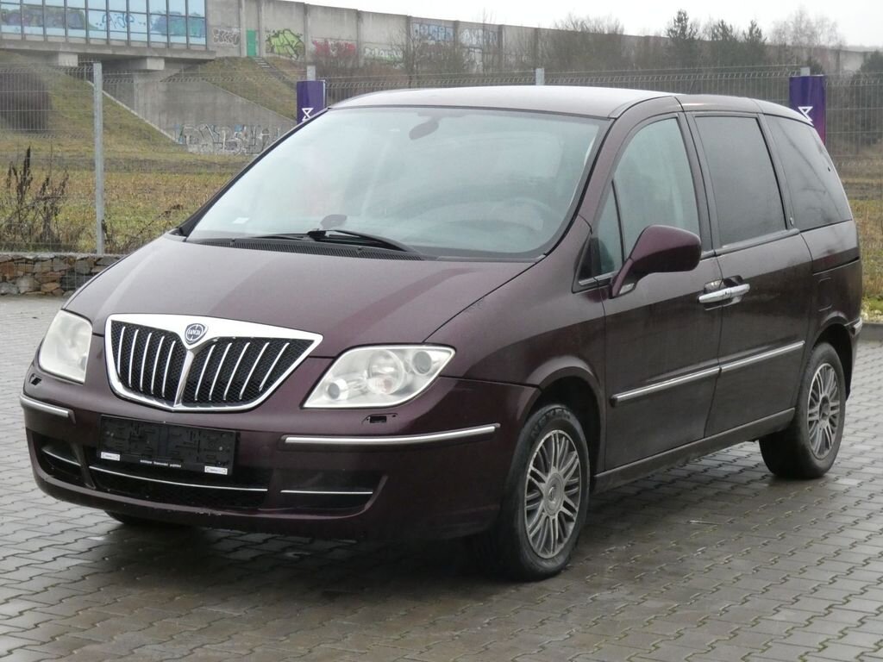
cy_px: 331
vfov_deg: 18.2
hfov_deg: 24.1
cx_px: 442
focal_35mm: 81
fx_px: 2066
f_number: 5.6
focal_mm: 14.5
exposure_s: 1/80
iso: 800
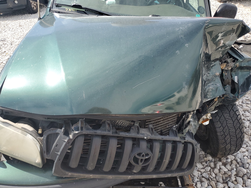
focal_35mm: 26
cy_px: 94
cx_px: 126
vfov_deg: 53.1
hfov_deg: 67.3
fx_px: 189
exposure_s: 1/1429
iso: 50
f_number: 1.5
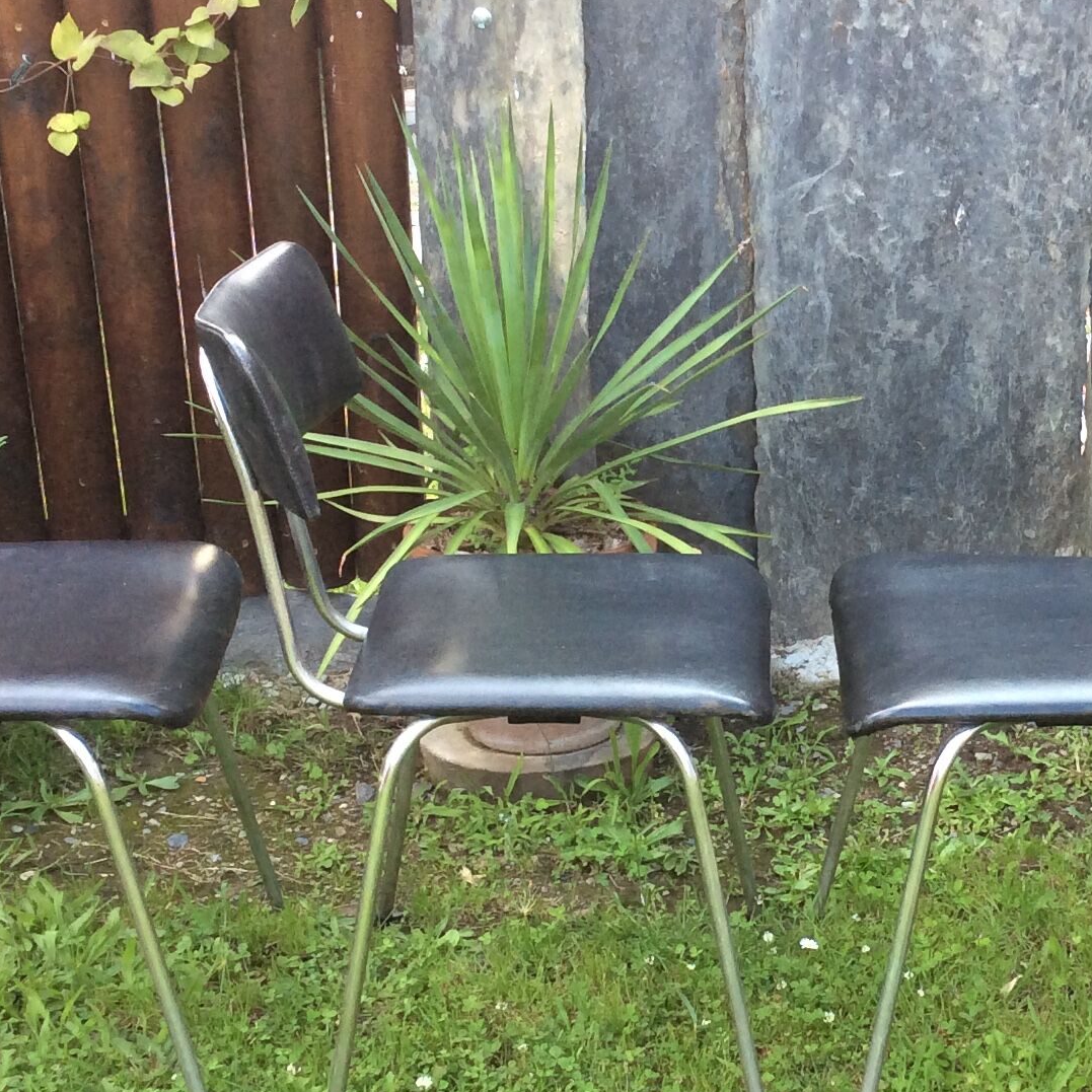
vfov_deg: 25.3
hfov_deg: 25.1
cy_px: 651
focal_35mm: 68
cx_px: 777
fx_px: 2427
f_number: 2.4
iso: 64
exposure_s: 1/100
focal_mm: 3.3
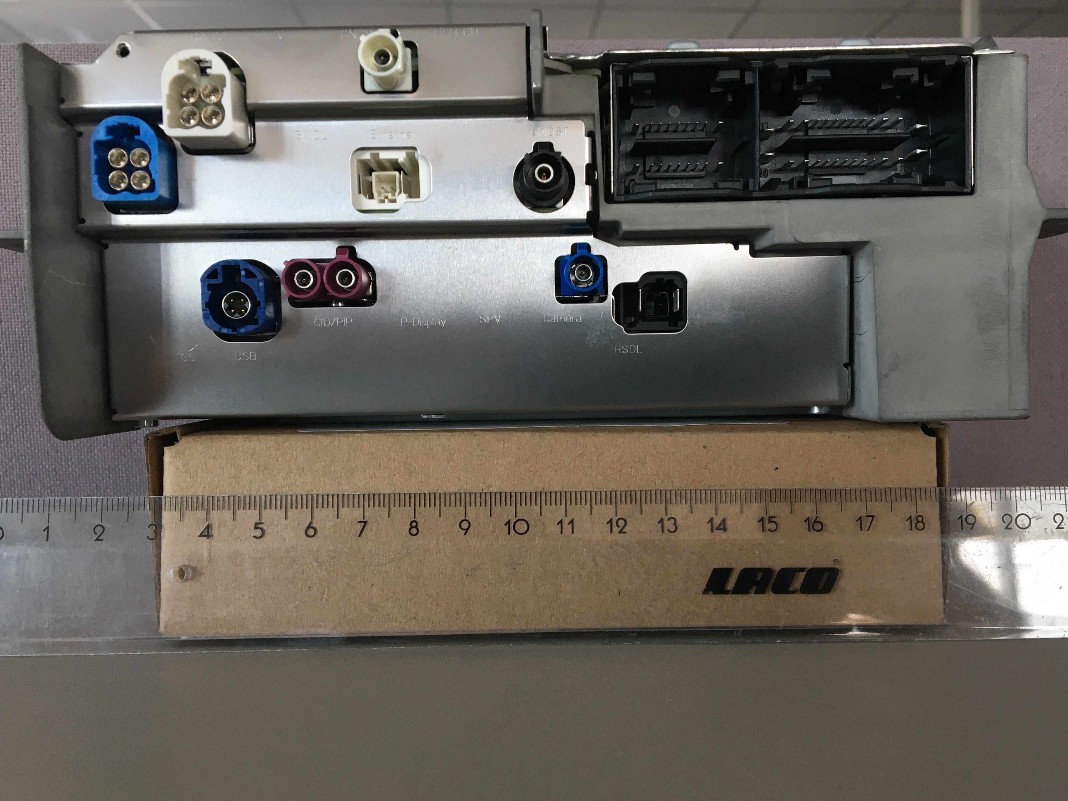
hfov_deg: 56.8
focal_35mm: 32
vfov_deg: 44.1
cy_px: 424
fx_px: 987
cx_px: 547
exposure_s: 1/33
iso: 32
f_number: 2.2
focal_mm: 4.15
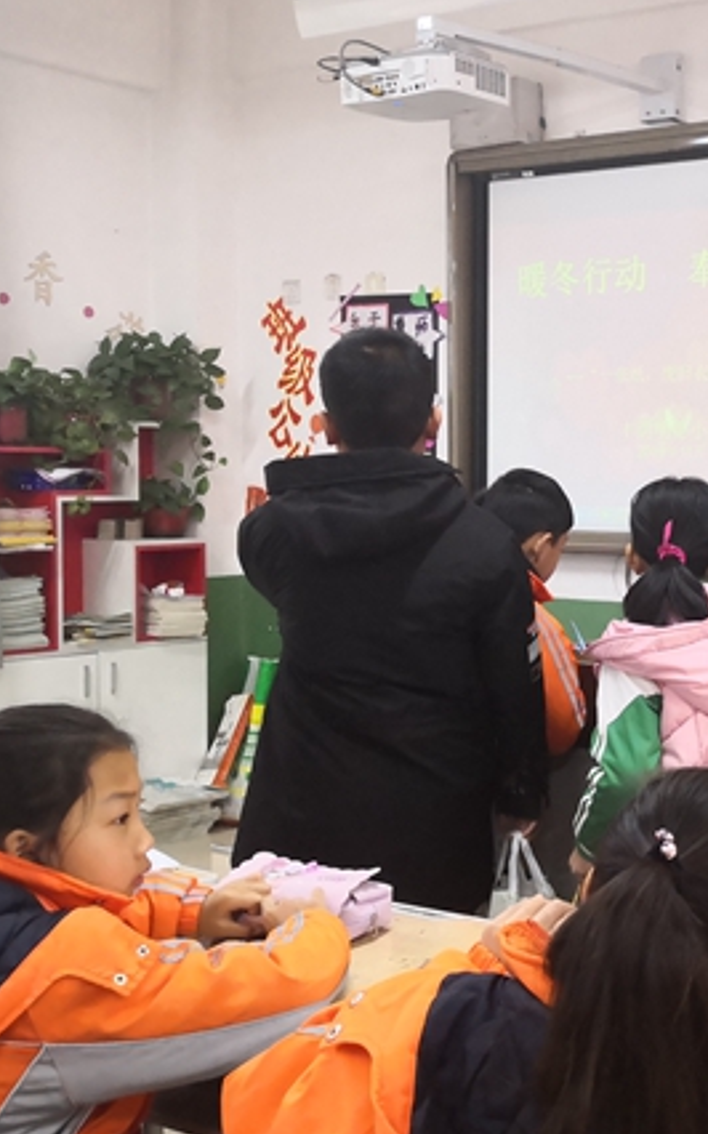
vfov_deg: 42.6
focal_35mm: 47
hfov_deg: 24.8
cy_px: 544
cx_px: 841
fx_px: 1452
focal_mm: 3.95
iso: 500
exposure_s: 1/100
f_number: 1.6
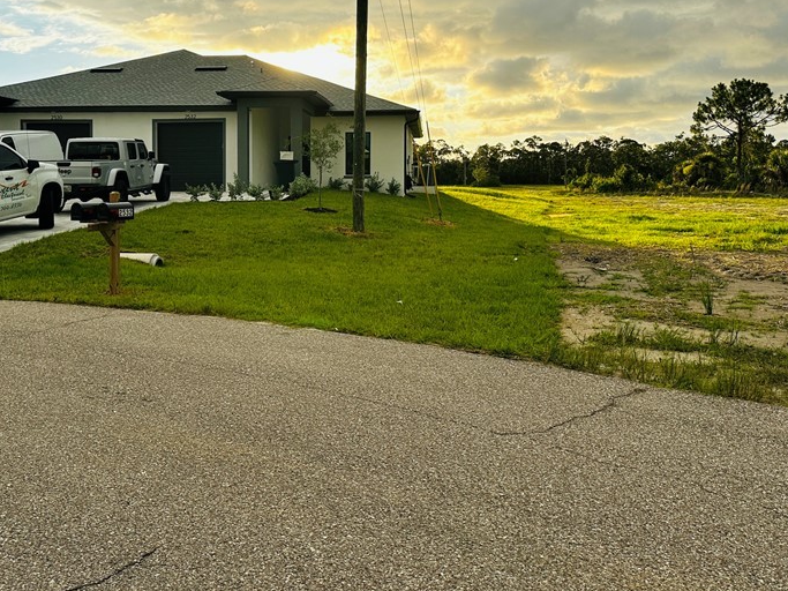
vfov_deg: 39.1
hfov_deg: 51.0
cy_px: 192
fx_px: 819
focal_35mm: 36
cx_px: 307
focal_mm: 6.86
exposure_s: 1/3597
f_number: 1.78
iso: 80
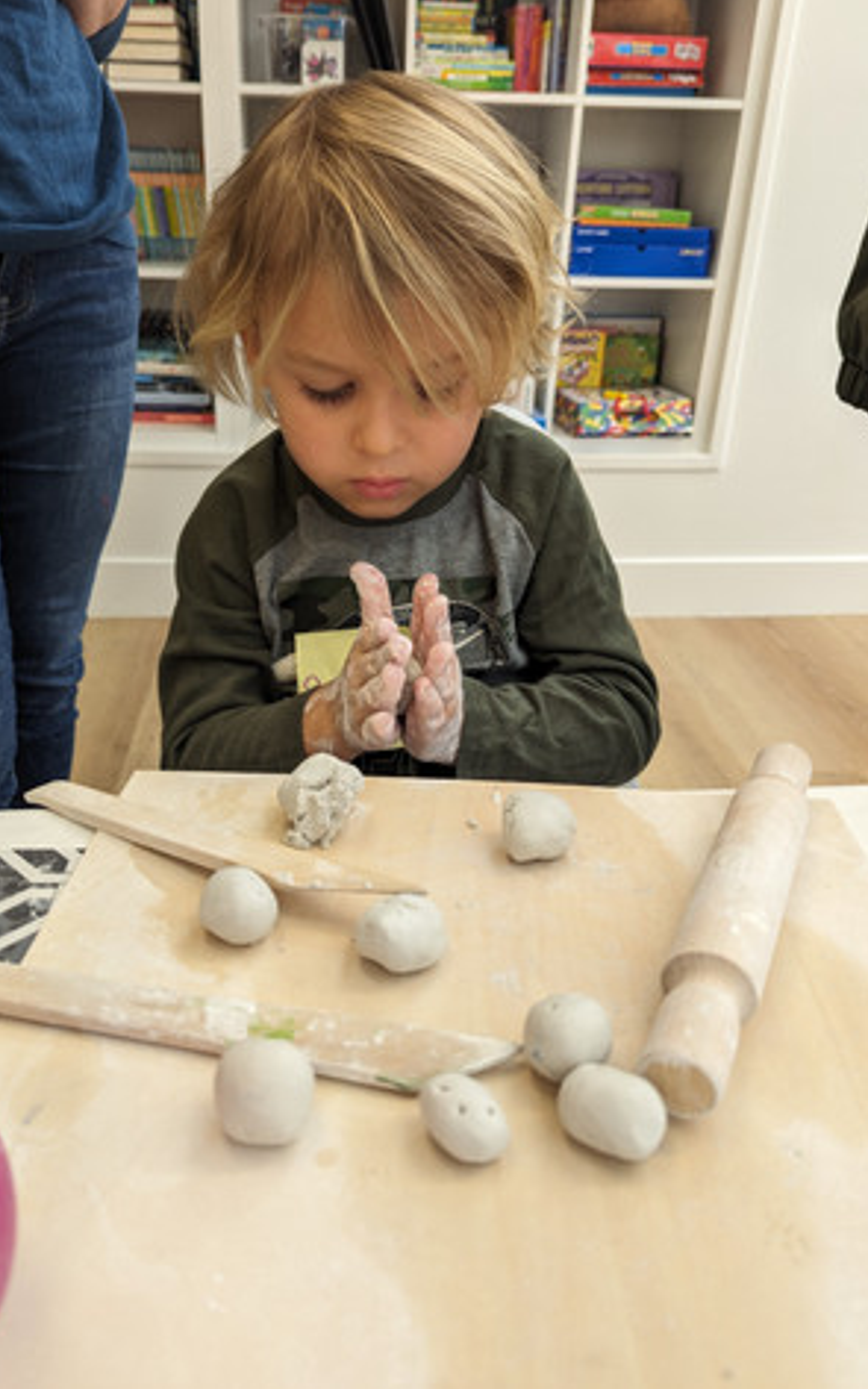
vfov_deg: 68.3
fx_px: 1022
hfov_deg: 45.9
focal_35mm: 27
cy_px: 659
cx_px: 377
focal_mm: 6.81
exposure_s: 1/120
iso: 55
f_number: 1.85
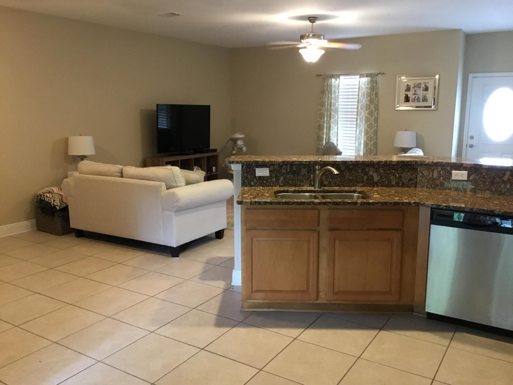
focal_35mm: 31
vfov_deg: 45.4
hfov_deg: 58.4
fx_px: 459
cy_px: 192
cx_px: 256
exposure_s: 1/15
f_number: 2.4
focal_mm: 3.3
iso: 250
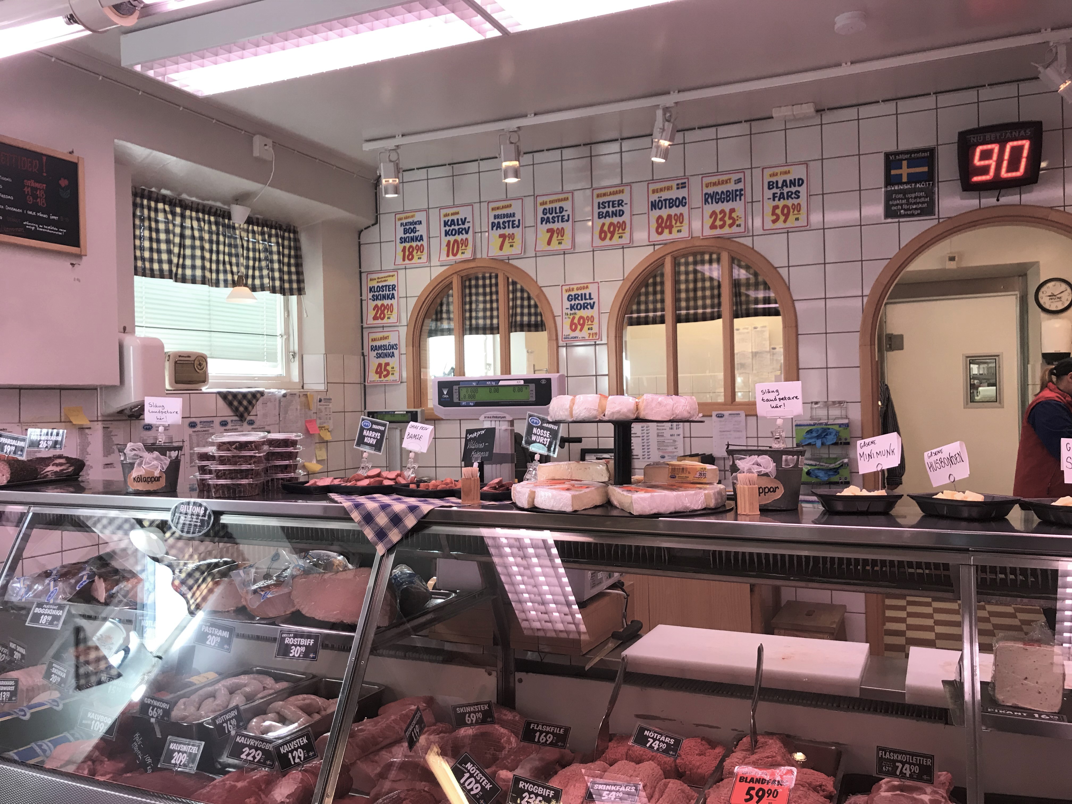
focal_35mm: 28
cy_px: 402
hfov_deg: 63.4
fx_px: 867
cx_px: 536
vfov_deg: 49.7
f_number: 1.8
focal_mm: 3.99
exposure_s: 1/33
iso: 20
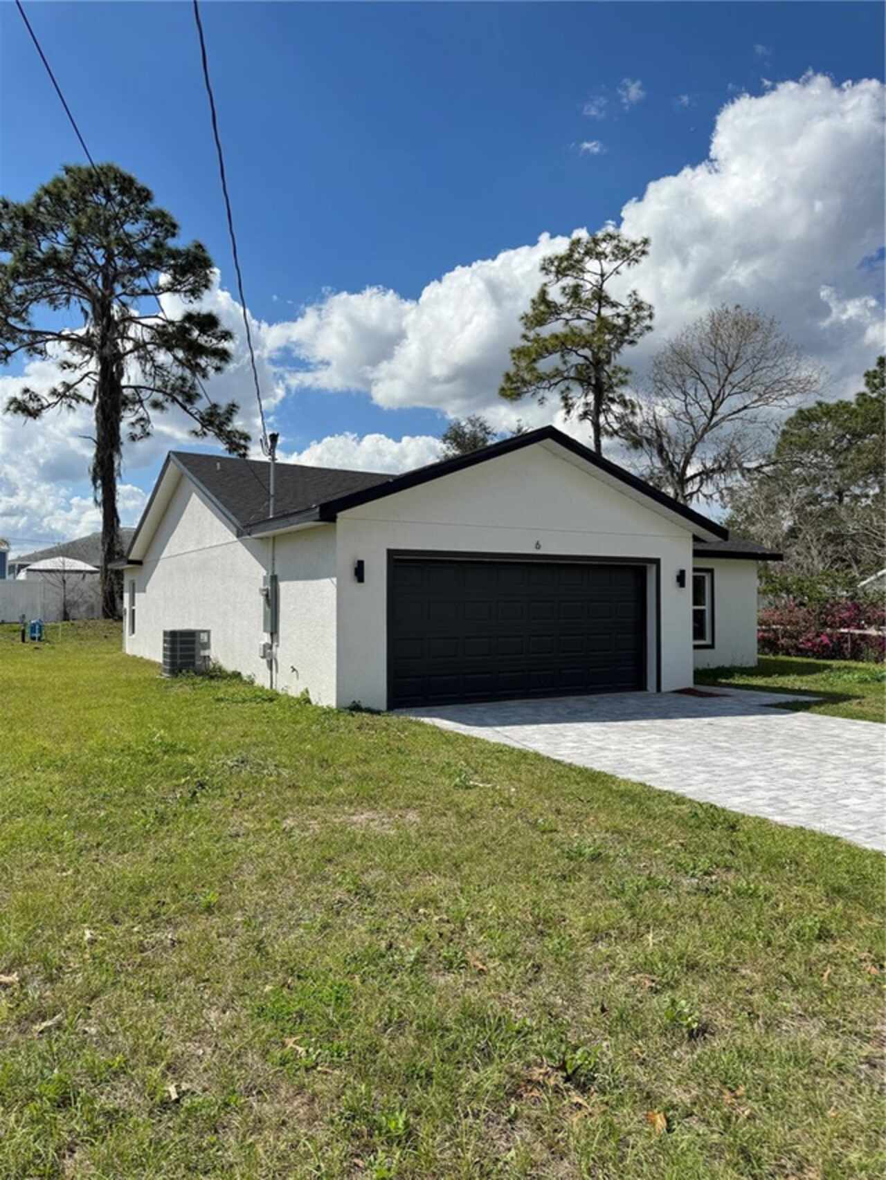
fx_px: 819
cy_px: 590
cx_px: 443
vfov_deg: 71.6
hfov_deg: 56.8
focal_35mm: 24
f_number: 1.78
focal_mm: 6.76
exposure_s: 1/4310
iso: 80
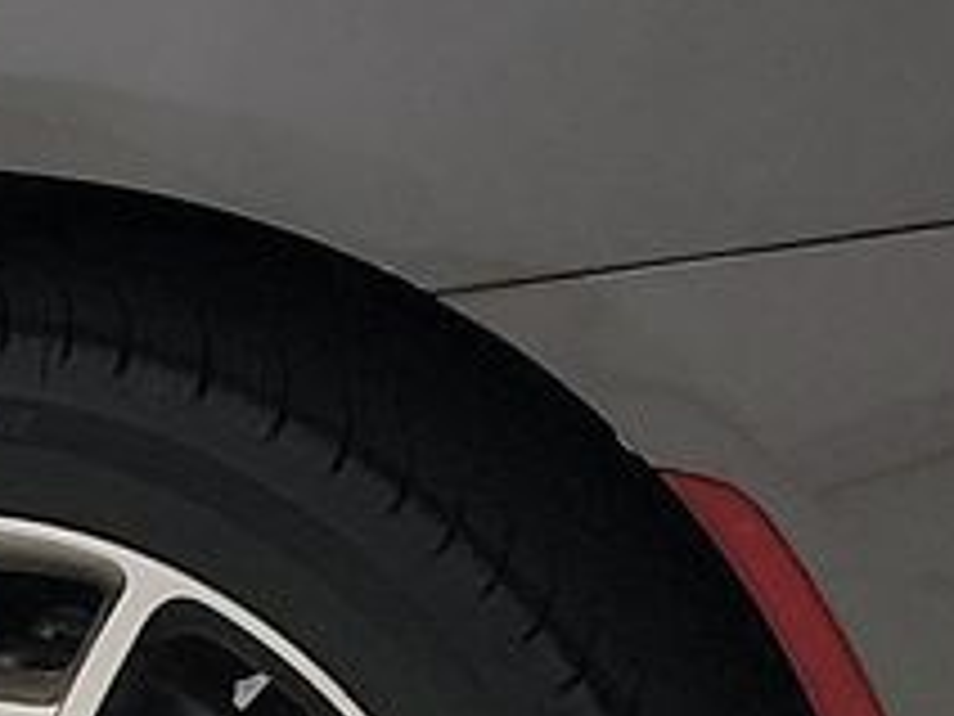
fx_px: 4988
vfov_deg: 8.1
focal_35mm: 181
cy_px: -135
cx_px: -788
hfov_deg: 10.3
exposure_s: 1/59
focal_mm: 6.7
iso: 276
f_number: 1.8
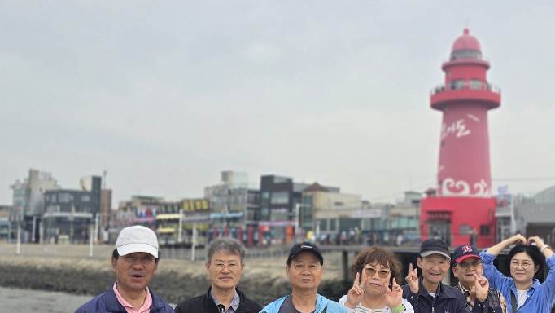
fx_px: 692
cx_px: 328
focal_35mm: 47
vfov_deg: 25.3
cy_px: 204
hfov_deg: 43.5
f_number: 1.7
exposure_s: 1/461
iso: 12
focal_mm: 6.3
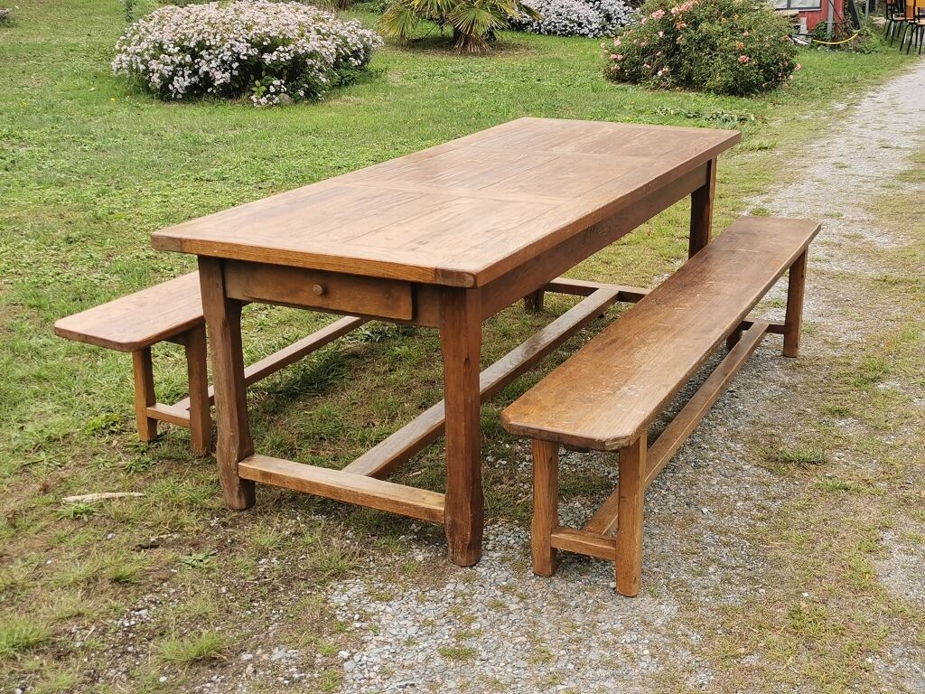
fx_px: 1122
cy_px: 347
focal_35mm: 42
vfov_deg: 34.3
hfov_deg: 44.8
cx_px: 462
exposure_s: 1/445
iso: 50
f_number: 1.8
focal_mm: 5.58
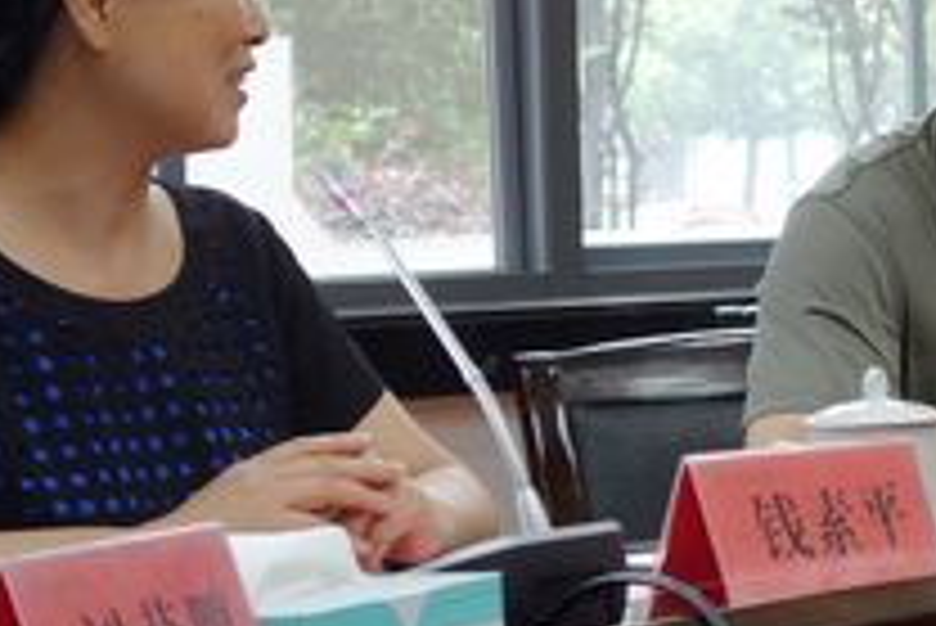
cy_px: -29
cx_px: 1462
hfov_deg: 11.1
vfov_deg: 7.7
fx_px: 4605
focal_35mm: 177
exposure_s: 1/50
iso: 400
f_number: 3.2
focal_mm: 16.99
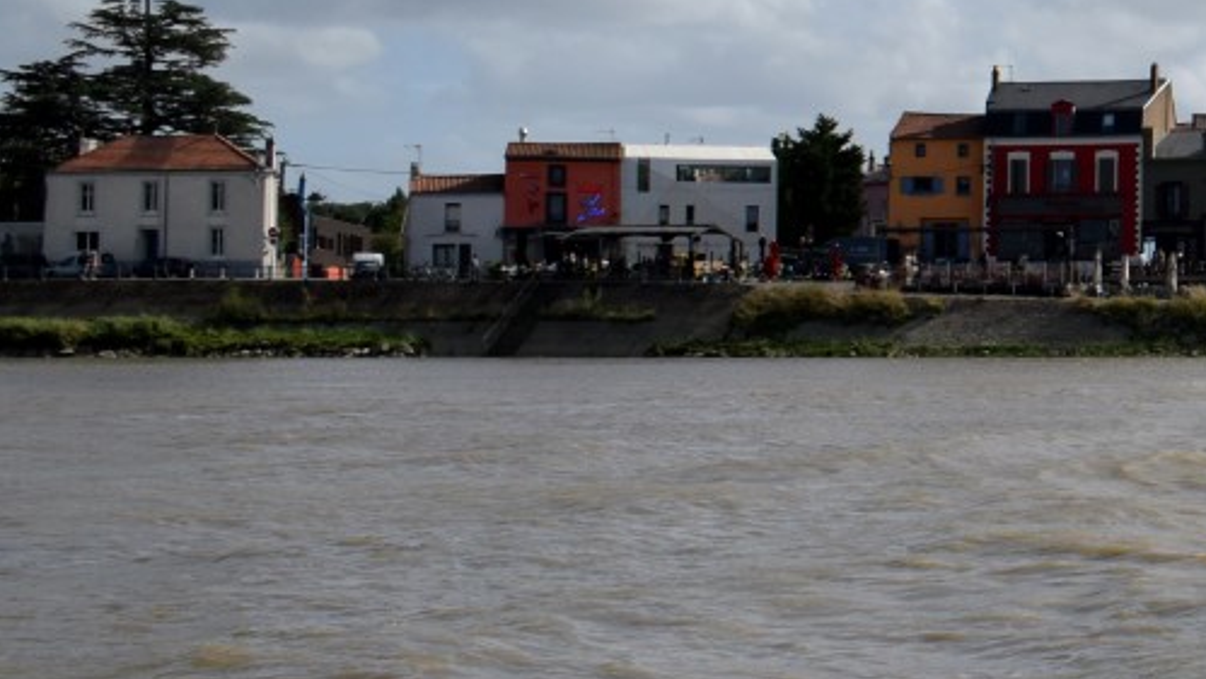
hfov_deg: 18.6
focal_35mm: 102
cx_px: 1801
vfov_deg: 11.8
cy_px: 133
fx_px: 3263
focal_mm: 20
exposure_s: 1/1500
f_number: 6.7
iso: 400
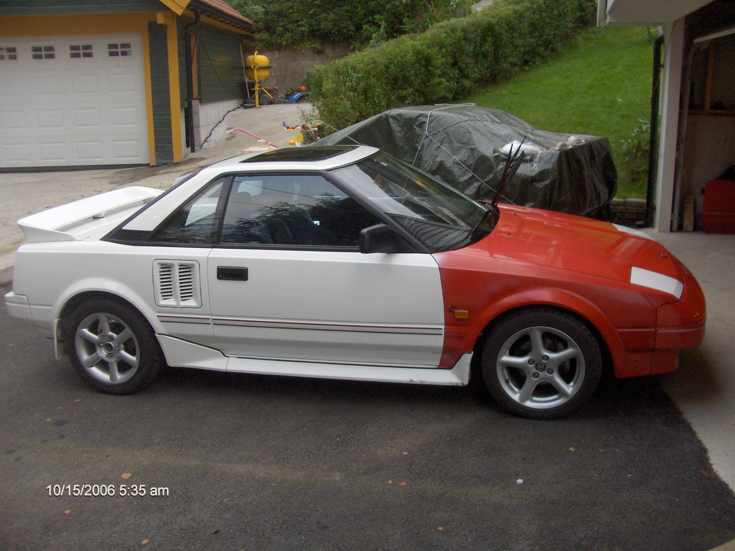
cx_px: 368
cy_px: 276
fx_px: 743
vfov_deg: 40.7
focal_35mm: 35
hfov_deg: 52.6
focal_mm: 5.8
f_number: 2.6
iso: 200
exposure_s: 1/68.1
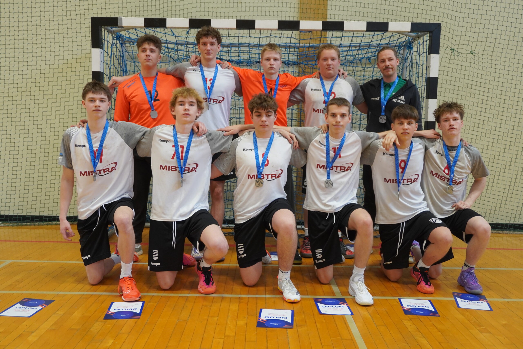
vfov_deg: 38.4
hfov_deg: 55.1
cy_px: 174
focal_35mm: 34
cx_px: 262
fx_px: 501
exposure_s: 1/160
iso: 640
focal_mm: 23
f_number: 4
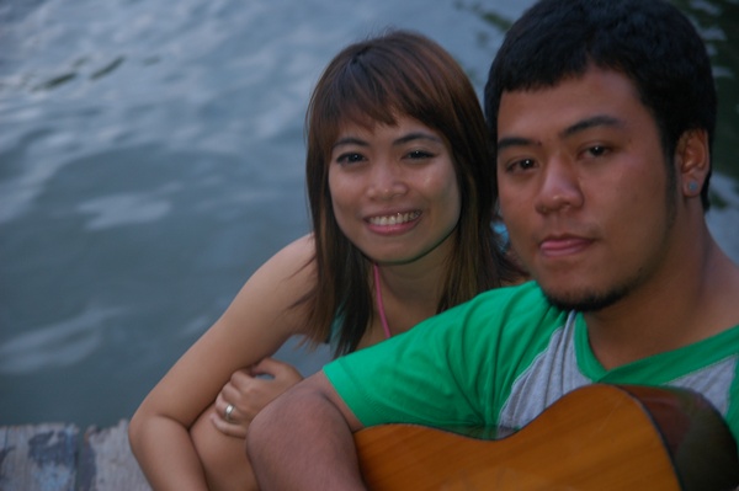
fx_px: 984
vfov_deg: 28.0
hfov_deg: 41.1
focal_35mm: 48
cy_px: 246
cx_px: 370
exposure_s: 1/30
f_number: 2.8
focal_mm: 32
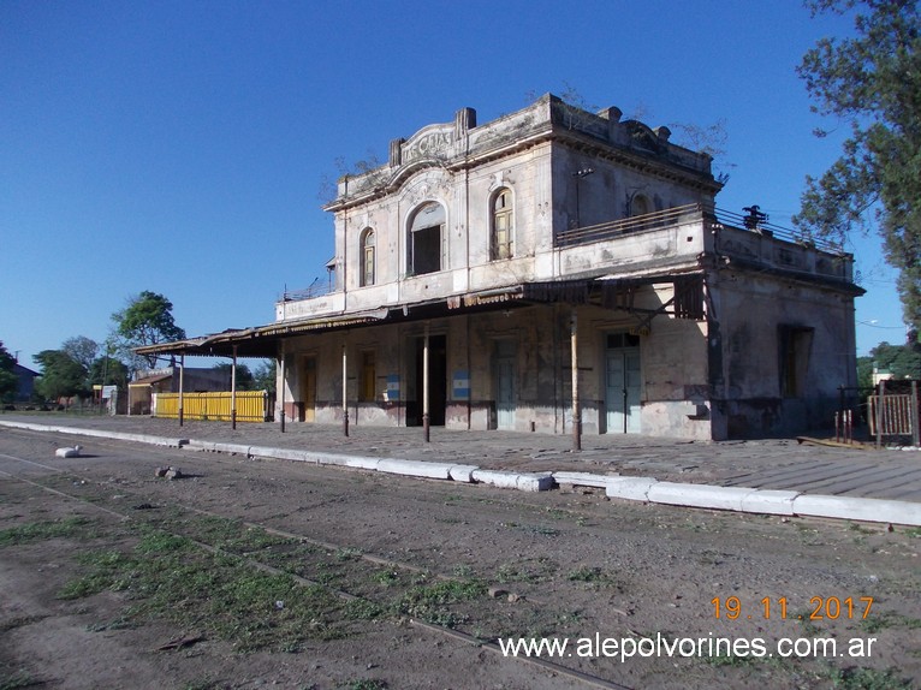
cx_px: 460
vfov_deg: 49.7
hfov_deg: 63.5
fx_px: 745
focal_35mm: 28
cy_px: 345
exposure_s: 1/400
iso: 80
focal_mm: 4
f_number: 5.4
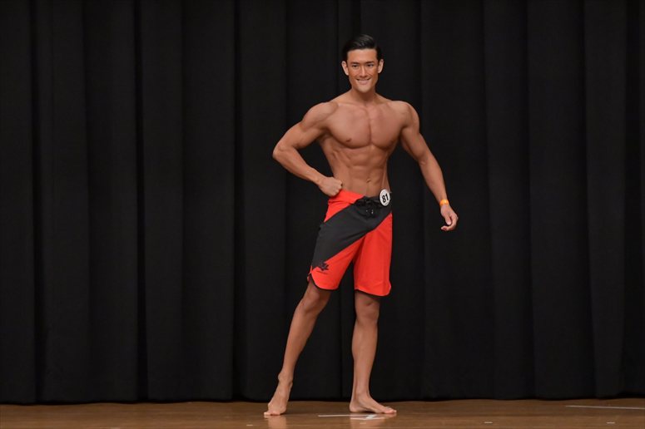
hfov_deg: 7.6
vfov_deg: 5.1
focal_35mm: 270
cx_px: 322
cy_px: 214
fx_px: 4835
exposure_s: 1/400
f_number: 5.6
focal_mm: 180
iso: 6400
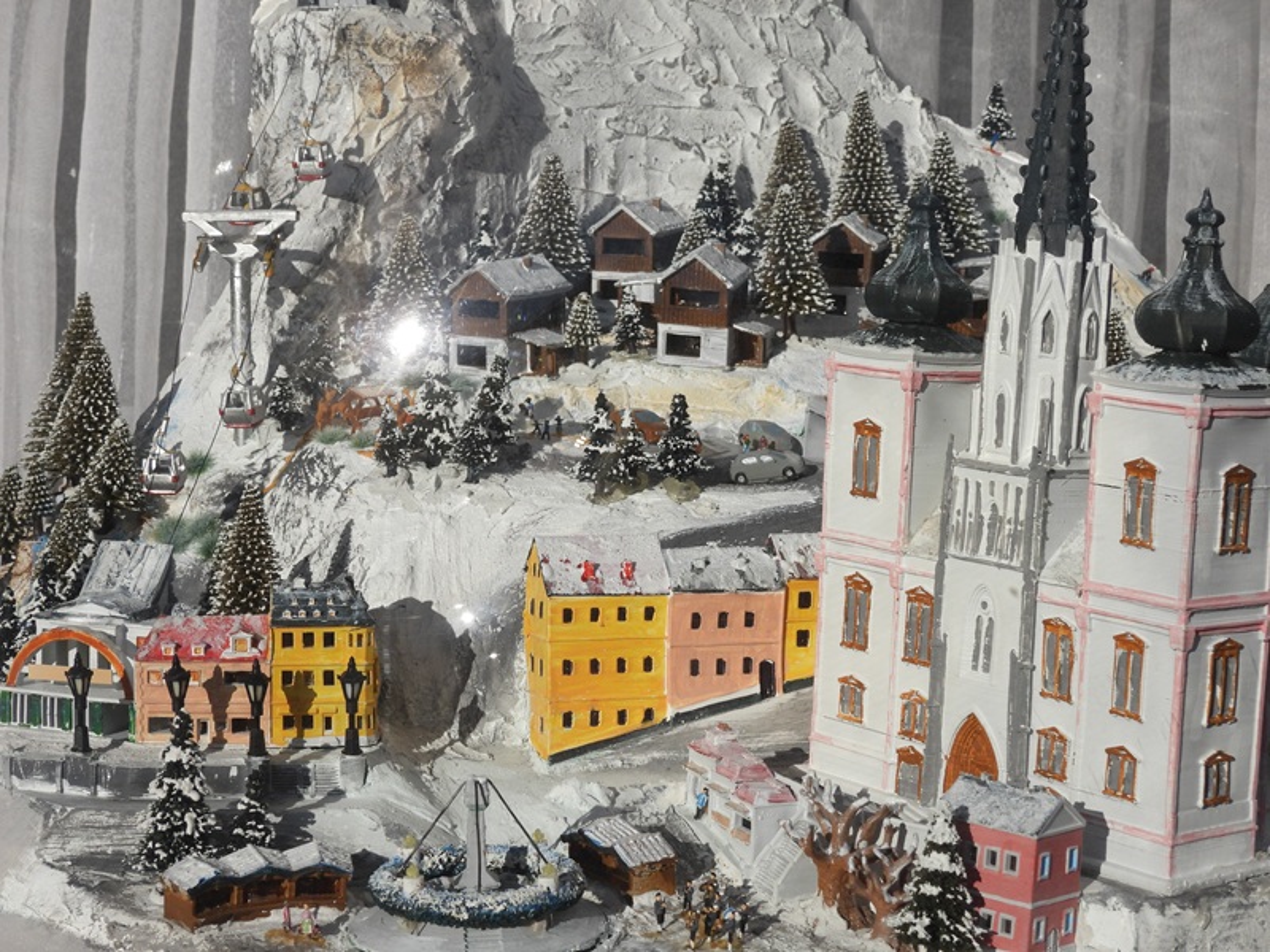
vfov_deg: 21.0
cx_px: 635
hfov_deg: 27.8
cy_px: 476
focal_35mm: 70
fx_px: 2568
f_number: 4.5
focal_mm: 12.5
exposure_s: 1/1600
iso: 100
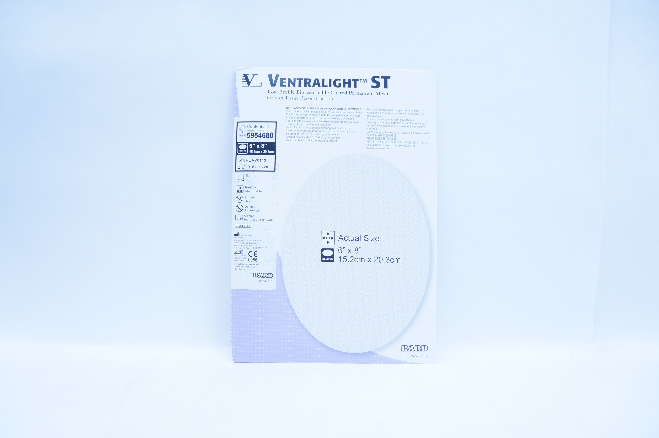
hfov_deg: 67.4
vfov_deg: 47.8
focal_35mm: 27
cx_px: 330
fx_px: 494
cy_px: 219
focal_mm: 18
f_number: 5.6
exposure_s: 1/125
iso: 800
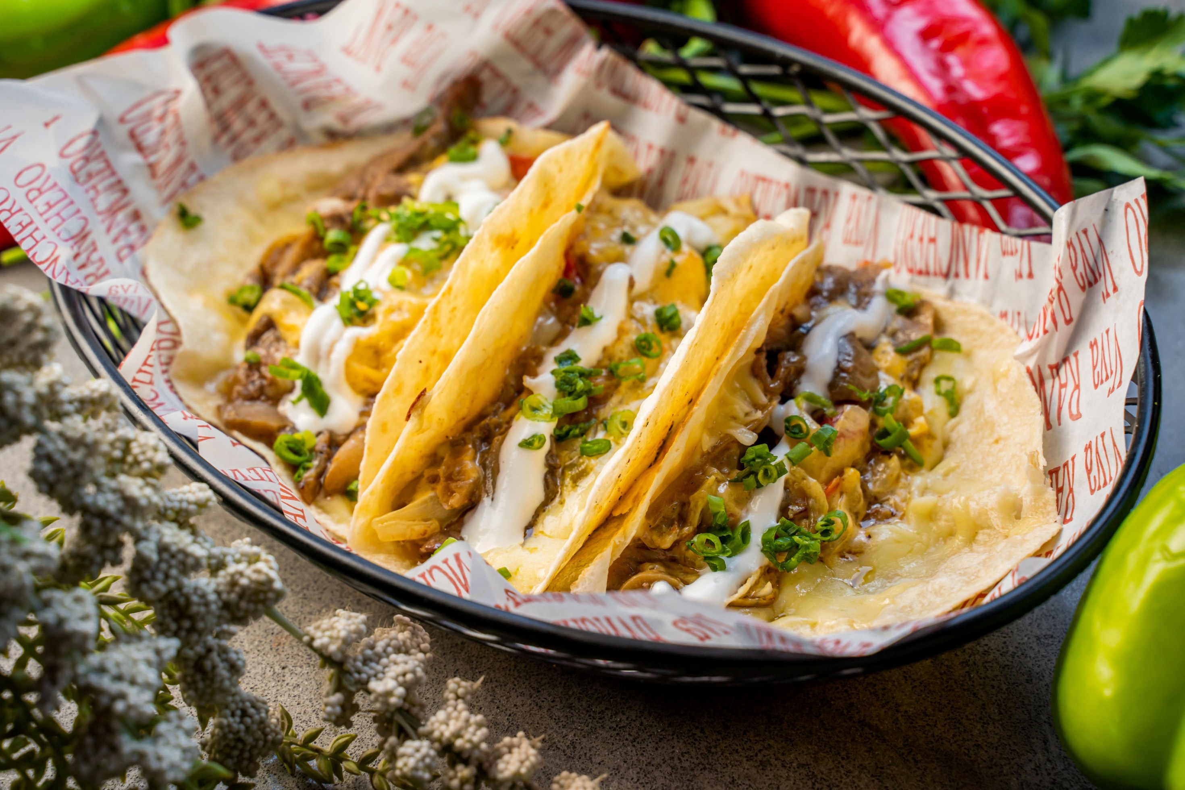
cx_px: 592
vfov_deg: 18.2
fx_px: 2469
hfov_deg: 27.0
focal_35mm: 75
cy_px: 395
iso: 500
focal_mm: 75
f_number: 7.1
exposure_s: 1/200
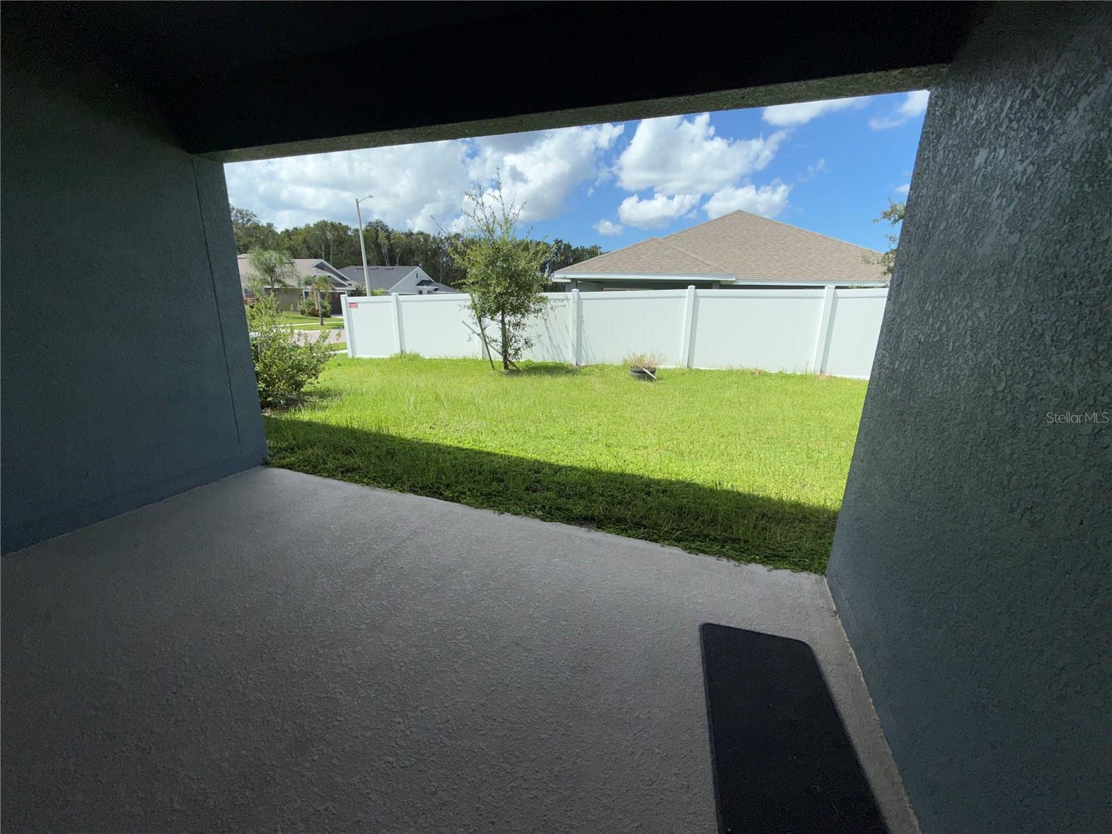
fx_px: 450
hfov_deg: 102.1
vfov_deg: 85.7
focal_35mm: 14
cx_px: 556
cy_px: 417
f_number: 2.2
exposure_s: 1/1656
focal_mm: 2.22
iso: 16
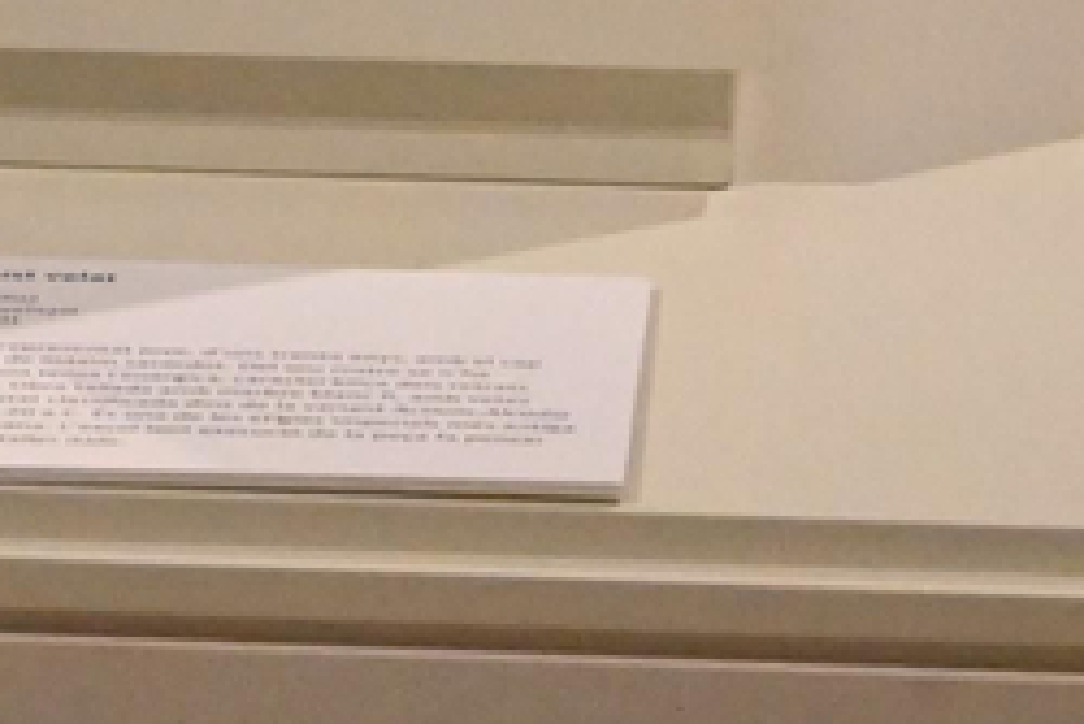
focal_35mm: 294
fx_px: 8857
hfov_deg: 7.0
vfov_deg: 4.5
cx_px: -39
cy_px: -1303
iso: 2800
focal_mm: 24.5
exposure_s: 1/125
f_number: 4.2
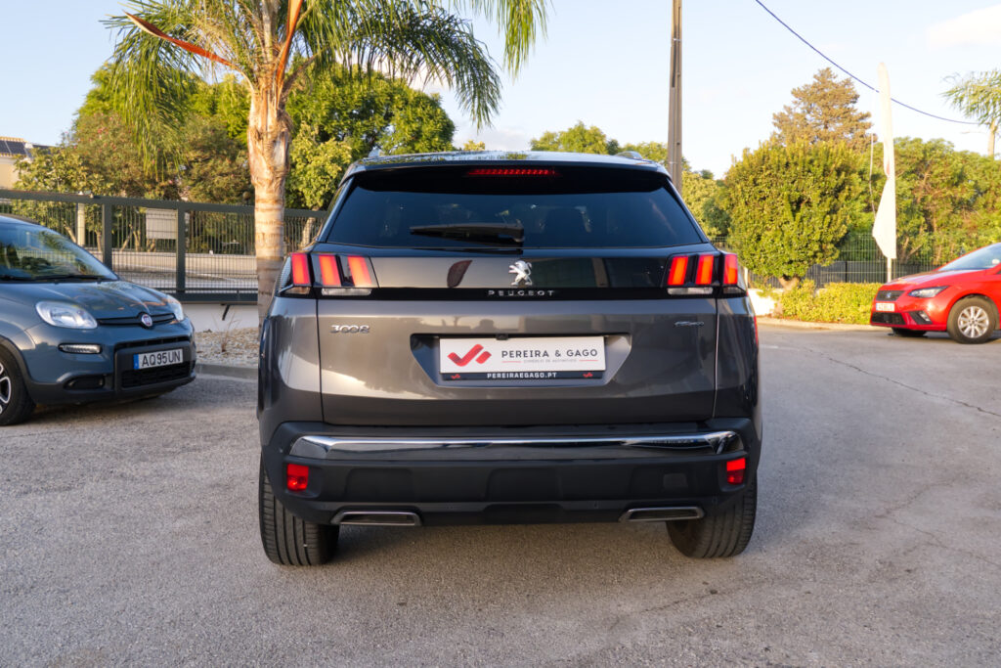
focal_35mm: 33
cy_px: 334
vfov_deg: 40.0
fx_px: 918
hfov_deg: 57.2
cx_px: 500
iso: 2000
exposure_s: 1/250
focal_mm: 22.1
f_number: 10
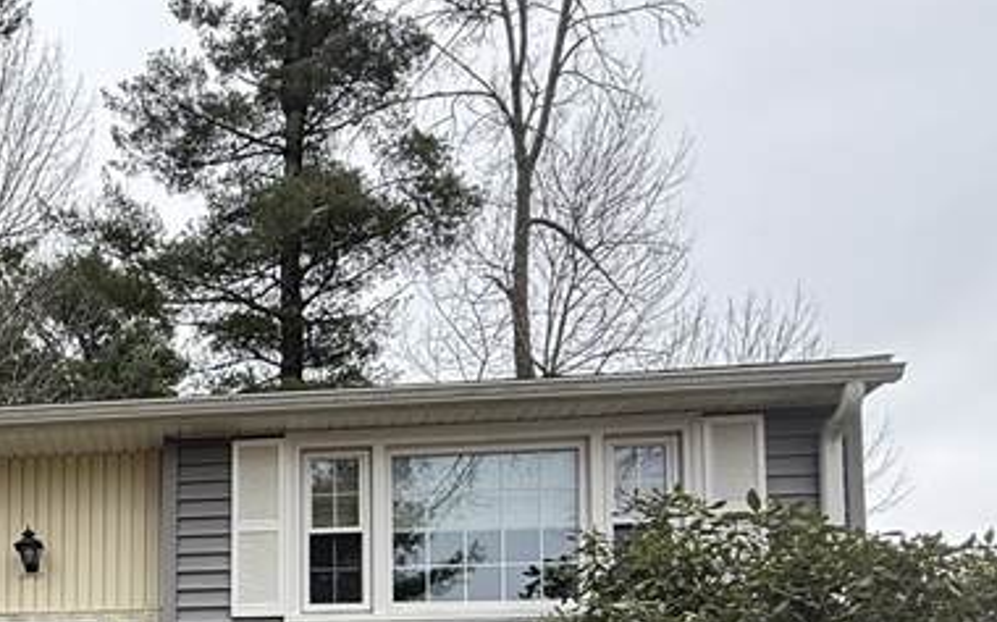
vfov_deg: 27.4
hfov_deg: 42.9
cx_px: 13
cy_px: 782
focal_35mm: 40
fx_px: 1086
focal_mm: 2.22
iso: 40
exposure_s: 1/99
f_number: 2.2
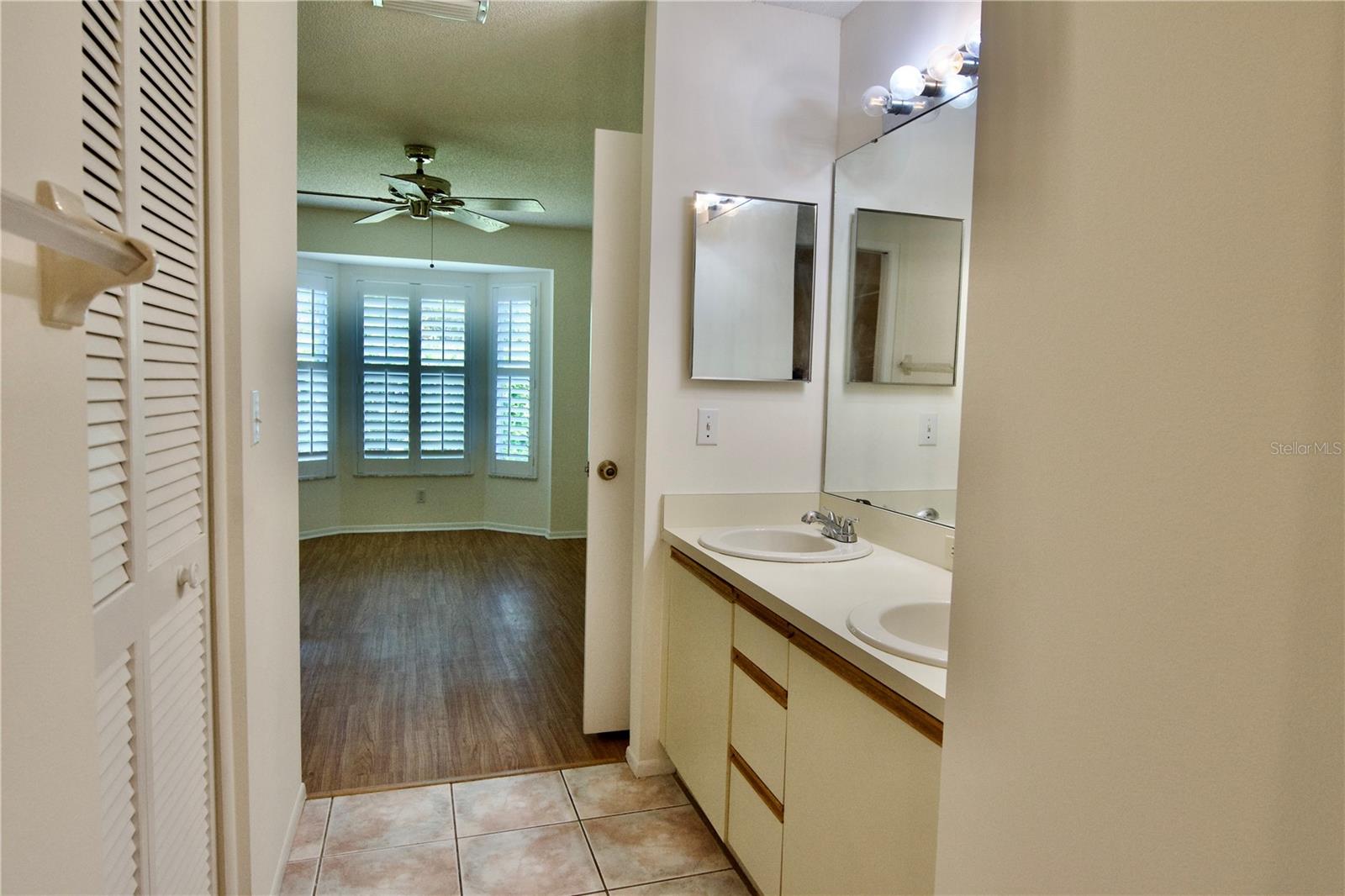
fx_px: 784
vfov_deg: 59.5
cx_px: 672
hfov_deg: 81.2
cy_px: 448
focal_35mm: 21
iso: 800
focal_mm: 14
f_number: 6.3
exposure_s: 1/160
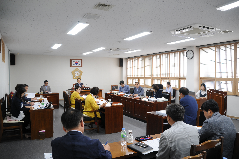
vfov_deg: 47.8
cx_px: 120
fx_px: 179
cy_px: 80
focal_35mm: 27
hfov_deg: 67.4
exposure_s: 1/20
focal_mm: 18
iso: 200
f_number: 3.5
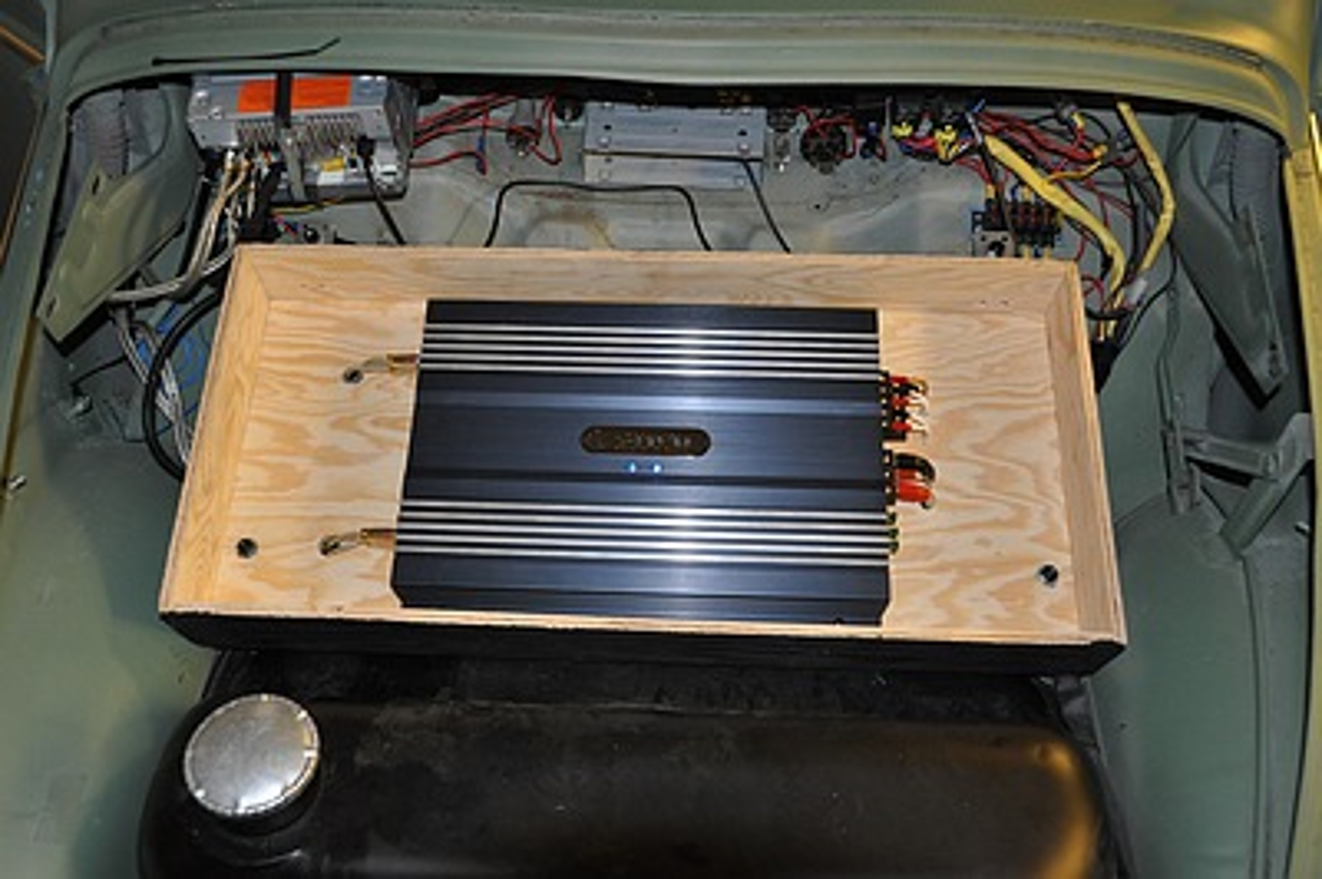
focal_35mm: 34
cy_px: 440
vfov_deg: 38.3
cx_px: 661
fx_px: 1266
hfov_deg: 55.1
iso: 800
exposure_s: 1/60
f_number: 3.5
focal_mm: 23
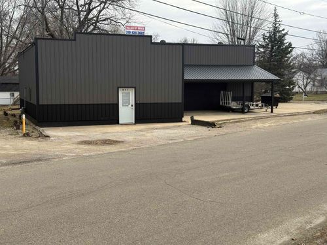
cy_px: 122
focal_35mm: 48
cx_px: 164
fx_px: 453
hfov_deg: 39.7
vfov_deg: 30.3
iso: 64
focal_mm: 6.76
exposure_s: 1/4098
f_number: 1.78
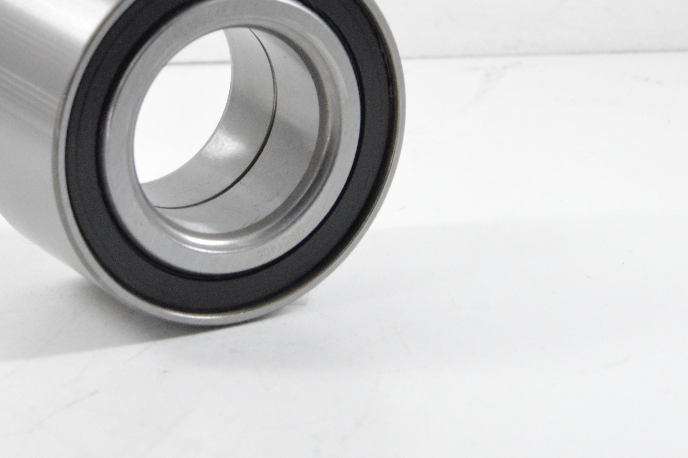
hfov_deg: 11.4
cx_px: 210
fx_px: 3456
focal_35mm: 181
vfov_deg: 7.6
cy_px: 105
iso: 3200
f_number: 7.1
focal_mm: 52
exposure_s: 1/100
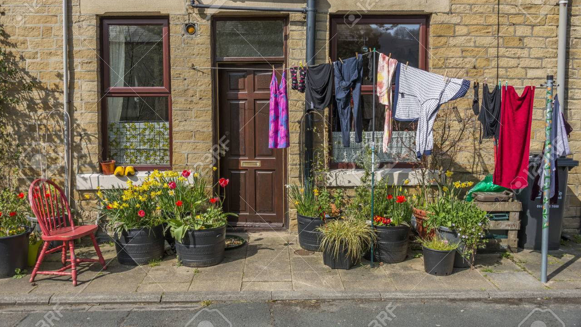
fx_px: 524
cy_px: 147
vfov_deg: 34.6
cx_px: 288
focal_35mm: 34
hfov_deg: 58.0
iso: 100
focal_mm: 32
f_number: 8
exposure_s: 1/125
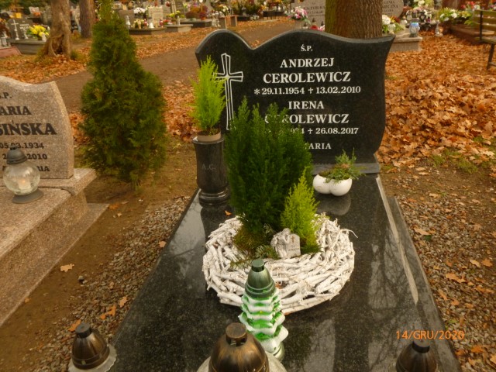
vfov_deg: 49.7
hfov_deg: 63.4
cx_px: 248
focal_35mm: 28
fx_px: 401
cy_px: 186
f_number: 3.3
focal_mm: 5
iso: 200
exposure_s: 1/250
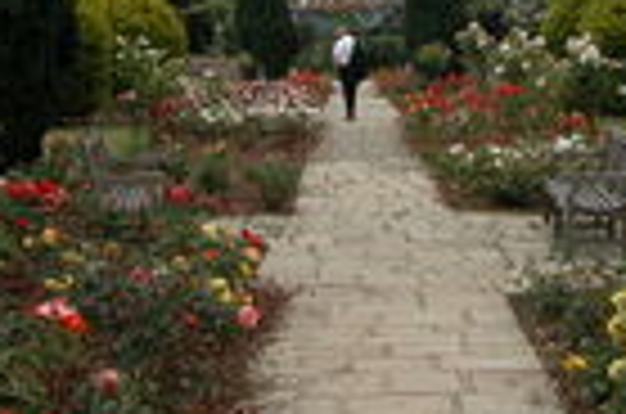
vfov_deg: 12.8
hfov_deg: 19.5
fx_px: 1822
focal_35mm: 105
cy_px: 0
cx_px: 369
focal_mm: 9
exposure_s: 1/187
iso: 100
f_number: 5
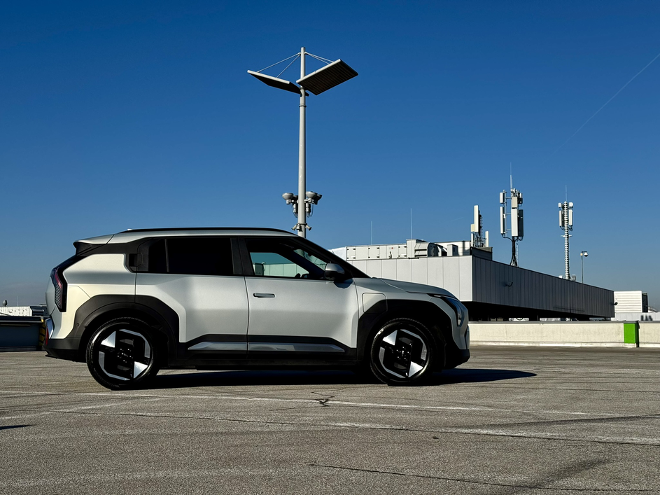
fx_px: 915
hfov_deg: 39.7
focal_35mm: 48
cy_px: 248
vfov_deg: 30.3
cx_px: 330
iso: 64
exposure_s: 1/7092
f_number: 1.78
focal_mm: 6.76
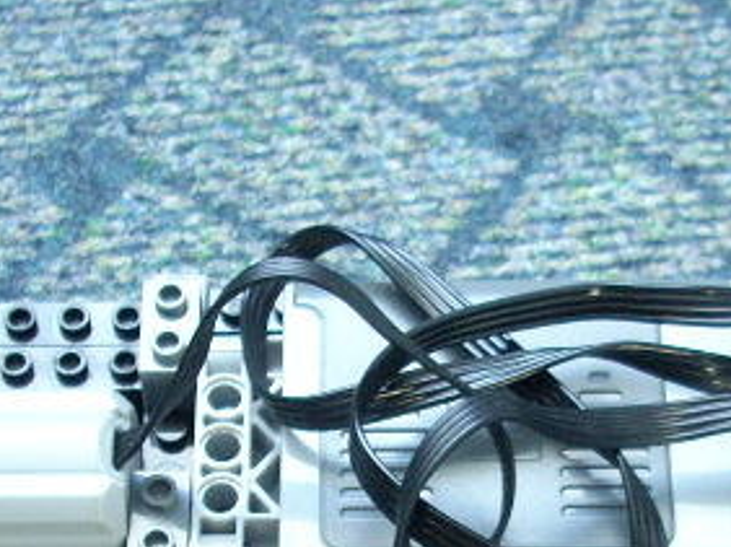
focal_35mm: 105
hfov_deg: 18.7
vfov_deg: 13.9
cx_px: 451
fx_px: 2215
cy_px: 521
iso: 200
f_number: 2.8
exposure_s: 1/5.2
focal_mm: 6.2
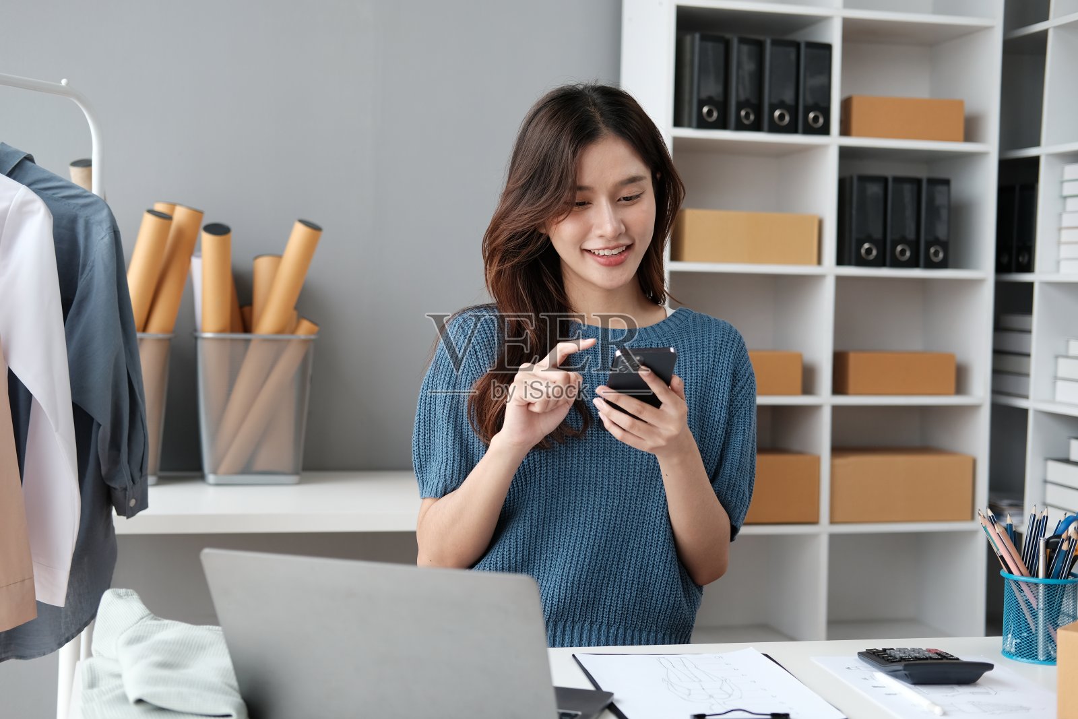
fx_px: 1587
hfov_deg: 37.5
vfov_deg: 25.5
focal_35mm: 53
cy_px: 360
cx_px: 539
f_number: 2.5
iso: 200
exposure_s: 1/250
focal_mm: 35
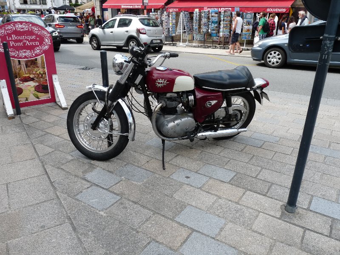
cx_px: 170
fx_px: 265
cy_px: 128
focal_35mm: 27
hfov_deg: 65.3
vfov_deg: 51.4
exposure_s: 1/200
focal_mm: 4.8
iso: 100
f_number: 5.6
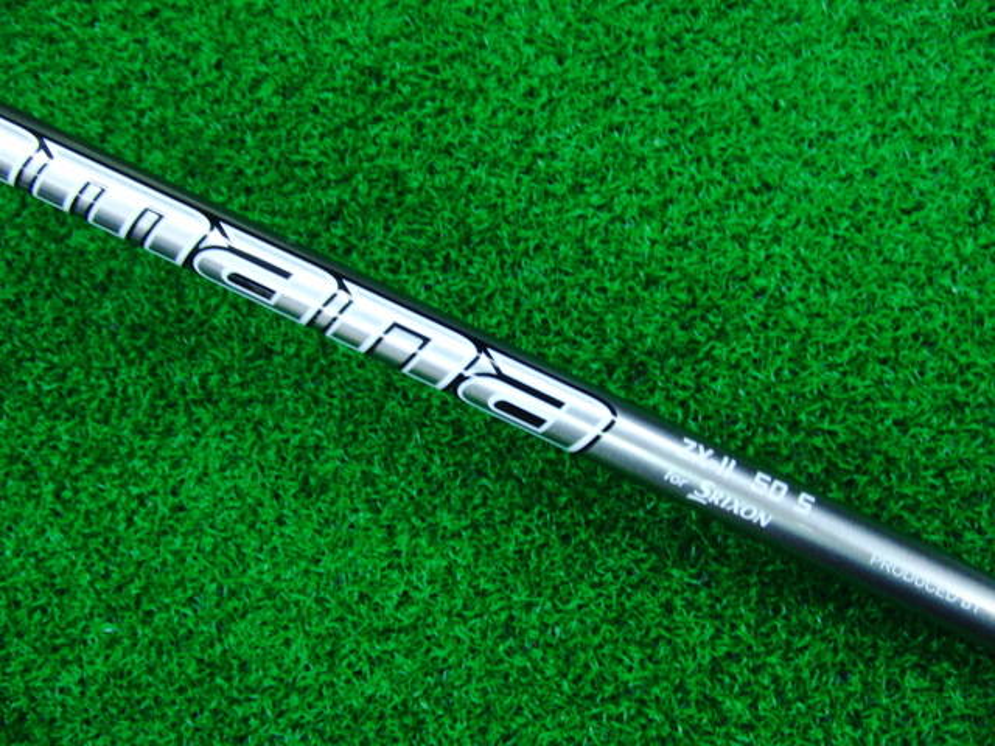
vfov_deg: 38.7
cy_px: 373
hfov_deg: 50.1
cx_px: 498
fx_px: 1064
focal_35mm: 37
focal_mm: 6.42
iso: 400
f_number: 3.6
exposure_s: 1/40
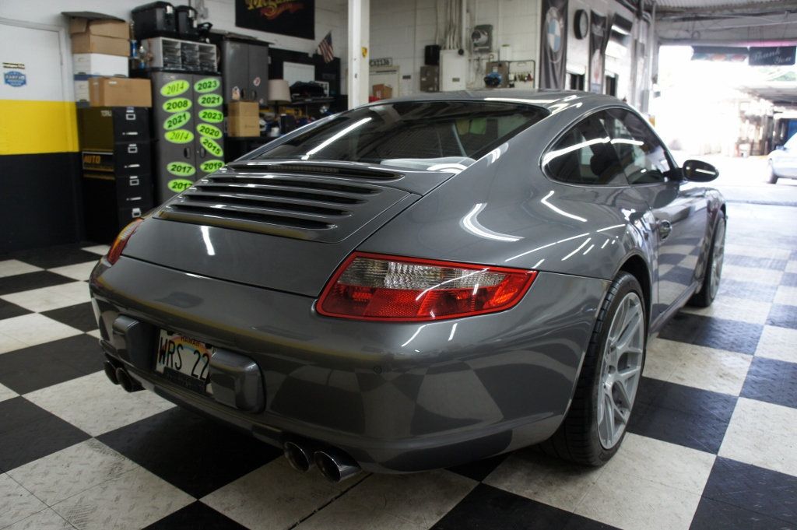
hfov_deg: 67.4
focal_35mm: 27
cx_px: 398
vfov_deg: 47.9
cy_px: 265
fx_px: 597
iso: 500
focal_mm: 18
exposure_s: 1/80
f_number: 3.5
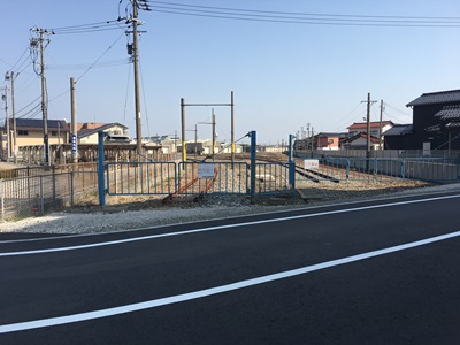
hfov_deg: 61.7
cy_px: 172
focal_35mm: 29
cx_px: 230
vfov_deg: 48.2
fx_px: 385
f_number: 2.2
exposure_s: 1/1148
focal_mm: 4.15
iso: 25
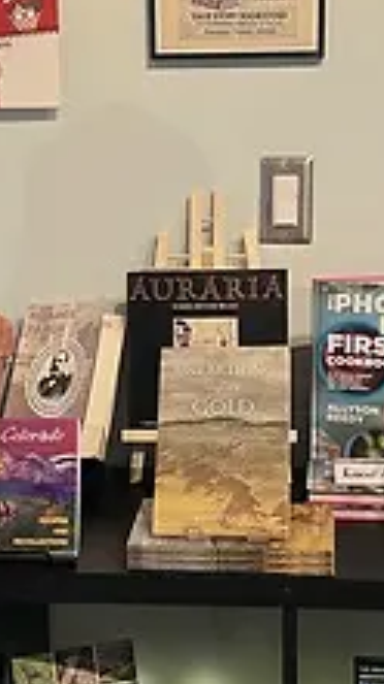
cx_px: 133
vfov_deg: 27.5
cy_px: 368
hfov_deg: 15.6
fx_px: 1396
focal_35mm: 77
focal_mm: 5.7
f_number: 1.5
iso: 160
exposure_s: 1/60
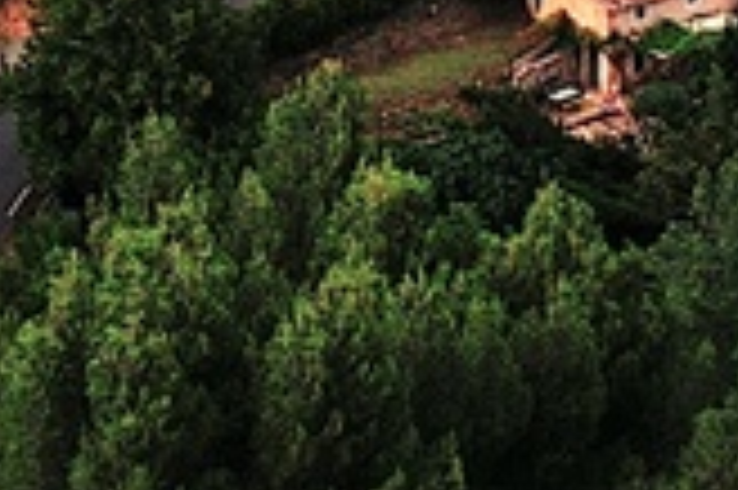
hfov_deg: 7.1
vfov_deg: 4.6
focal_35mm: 286
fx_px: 5857
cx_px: 1048
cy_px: -1002
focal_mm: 24
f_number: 11
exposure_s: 1/250
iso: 200
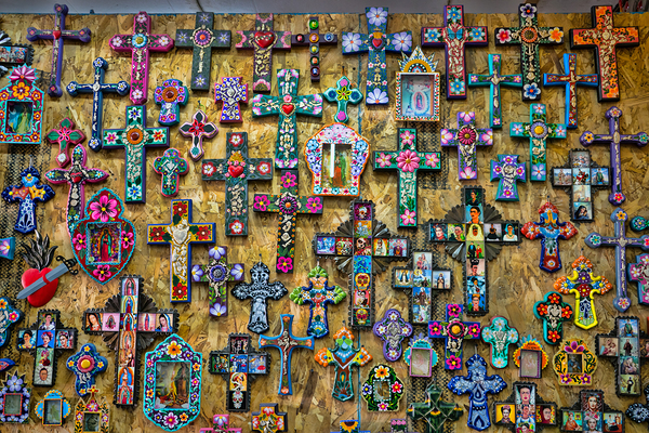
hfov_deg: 55.8
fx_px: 613
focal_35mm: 34
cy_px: 216
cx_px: 324
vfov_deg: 38.9
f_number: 4
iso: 800
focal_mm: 34
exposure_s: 1/100
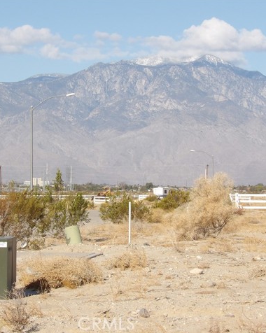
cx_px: 88
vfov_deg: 14.4
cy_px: 166
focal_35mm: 134
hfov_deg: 11.5
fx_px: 1320
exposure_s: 1/300
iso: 100
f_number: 7.2
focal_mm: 18.2
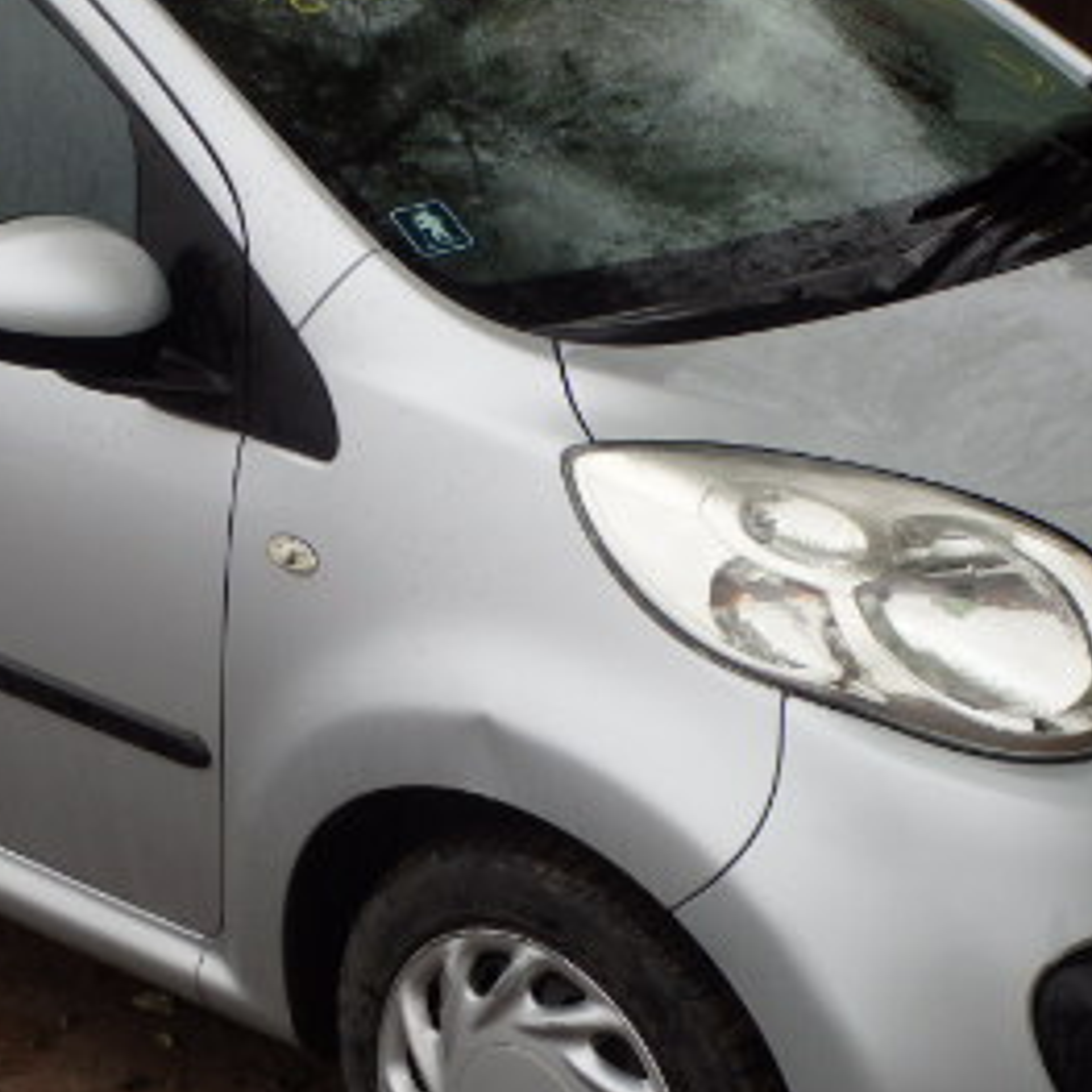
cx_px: 531
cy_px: 635
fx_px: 2605
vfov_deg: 23.6
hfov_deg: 23.7
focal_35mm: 73
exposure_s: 1/125
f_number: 4.4
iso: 125
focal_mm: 6.1
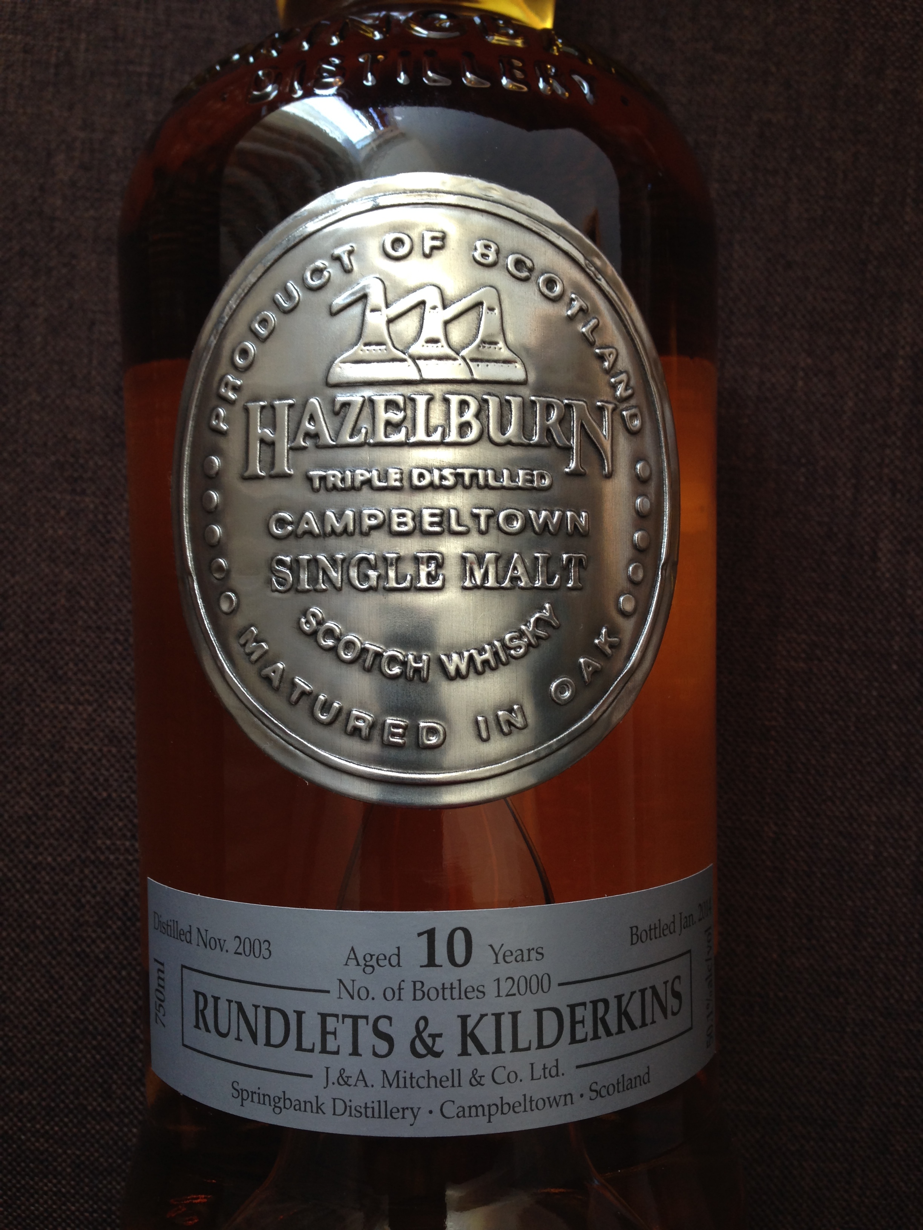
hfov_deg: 42.9
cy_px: 615
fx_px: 1173
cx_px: 462
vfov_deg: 55.4
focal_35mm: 33
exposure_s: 1/40
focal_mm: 4.12
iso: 50
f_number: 2.4
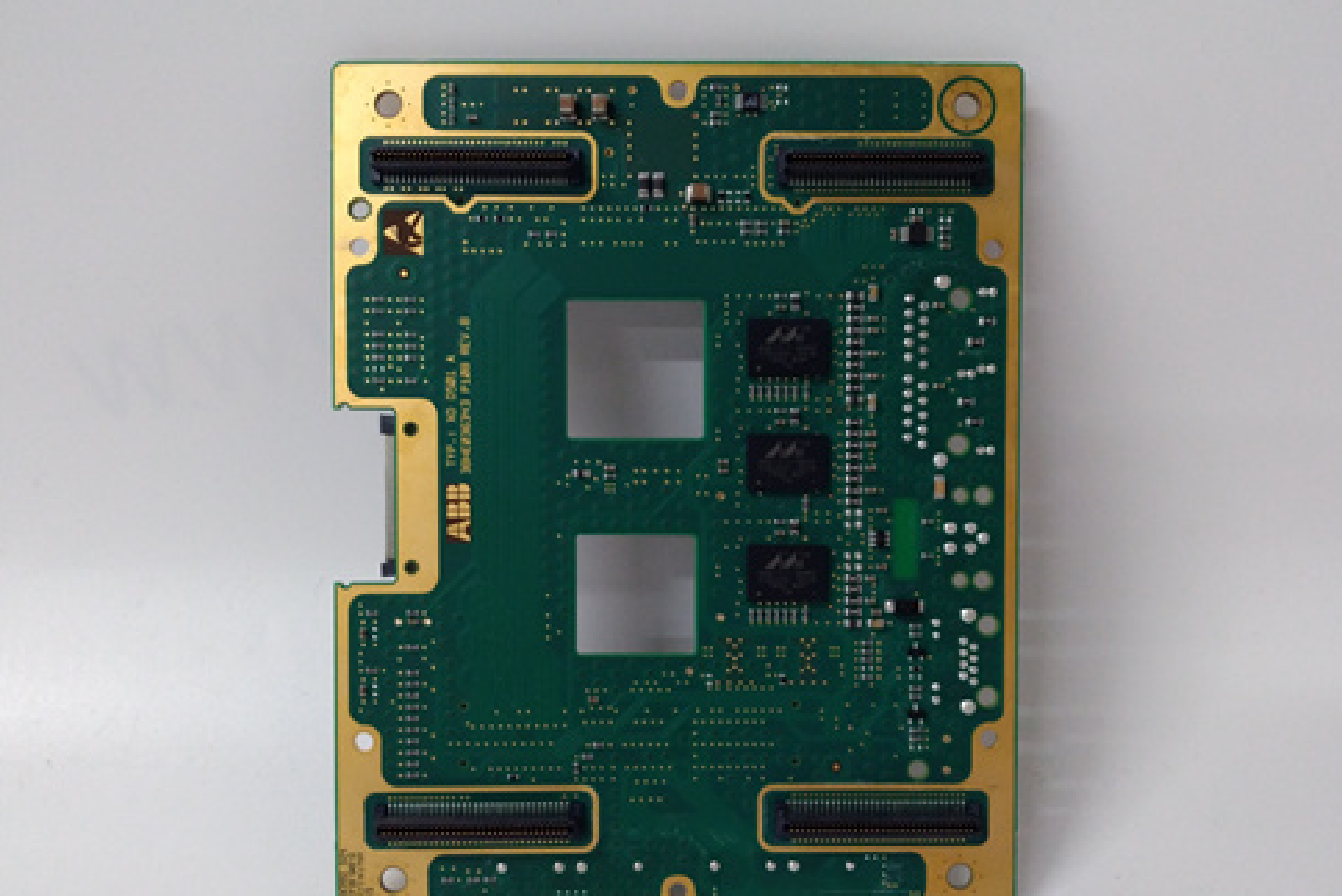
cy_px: 487
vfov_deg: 44.9
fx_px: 1081
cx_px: 674
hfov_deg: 63.6
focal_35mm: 29
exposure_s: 1/33
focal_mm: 3.79
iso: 396
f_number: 2
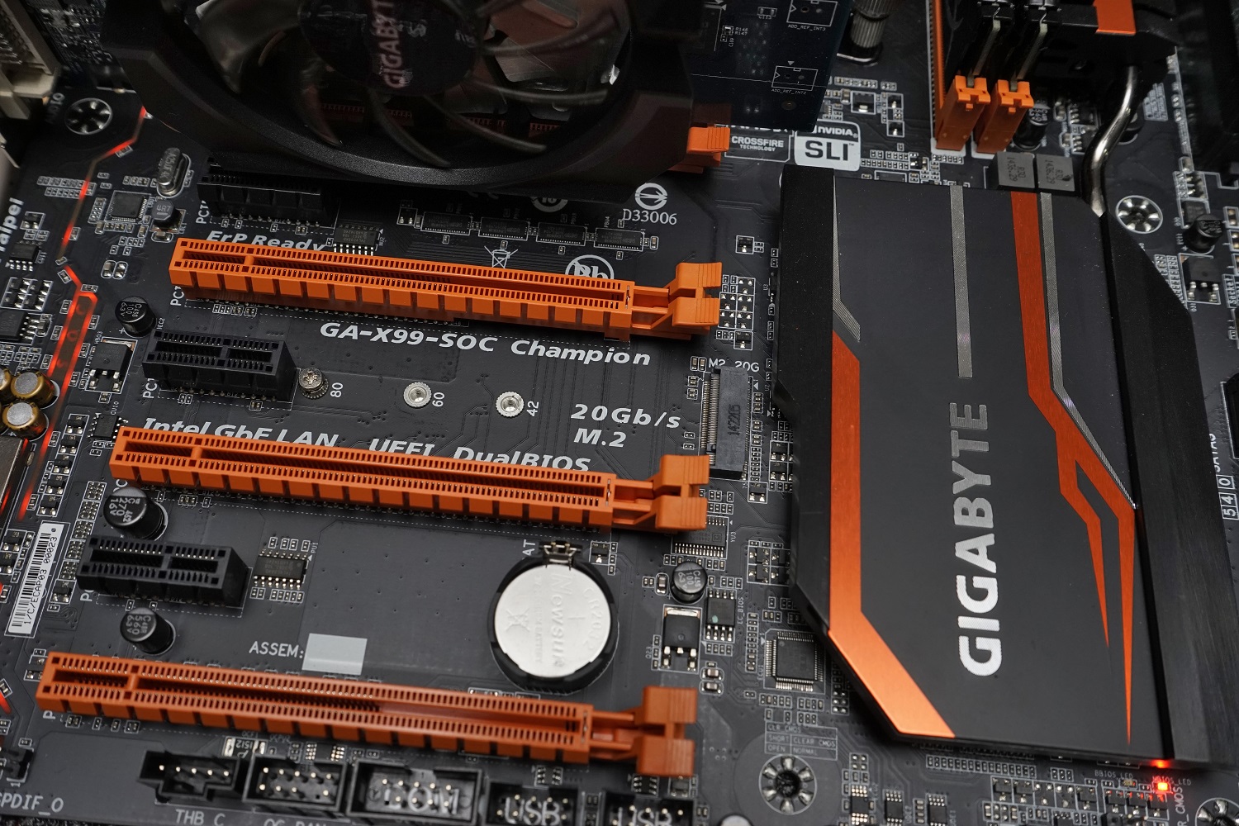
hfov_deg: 60.3
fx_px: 1067
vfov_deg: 42.3
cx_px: 620
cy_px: 413
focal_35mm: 31
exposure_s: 1/60
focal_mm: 31
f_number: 9
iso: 800
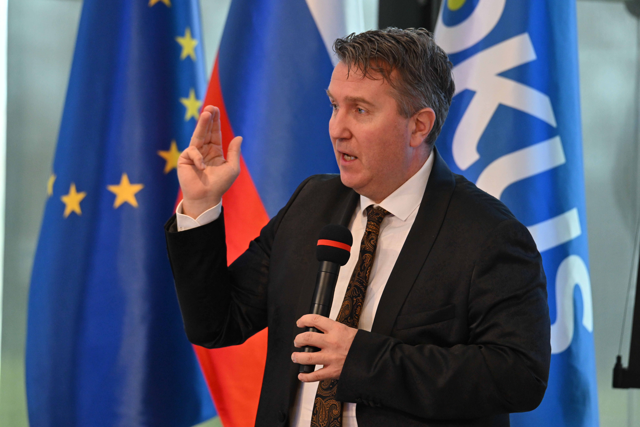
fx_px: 5688
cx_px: 320
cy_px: 214
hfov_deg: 6.4
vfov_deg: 4.3
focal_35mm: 320
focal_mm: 320
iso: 3200
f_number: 5.6
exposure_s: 1/125
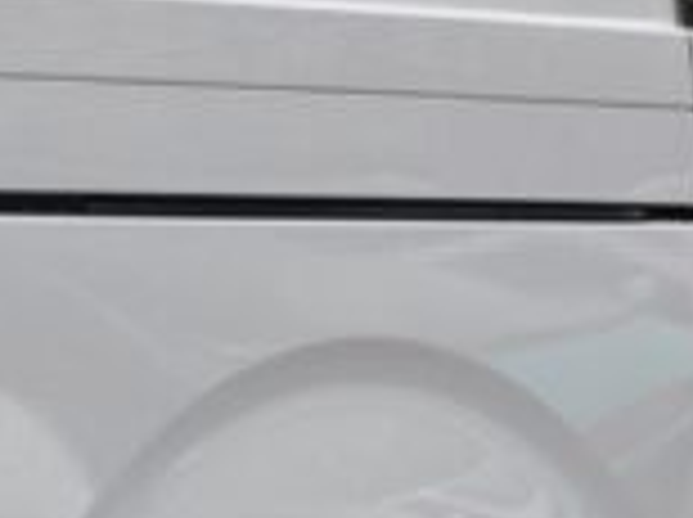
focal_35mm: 288
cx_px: -158
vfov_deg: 5.1
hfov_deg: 6.8
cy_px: 279
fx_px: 5757
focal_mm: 30
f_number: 7.1
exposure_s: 1/200
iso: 500
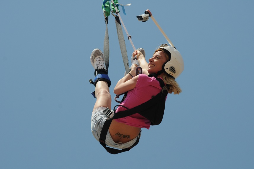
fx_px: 1797
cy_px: 84
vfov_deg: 5.4
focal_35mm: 255
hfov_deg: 8.1
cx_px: 127
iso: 200
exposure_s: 1/1000
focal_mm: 170
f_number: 8
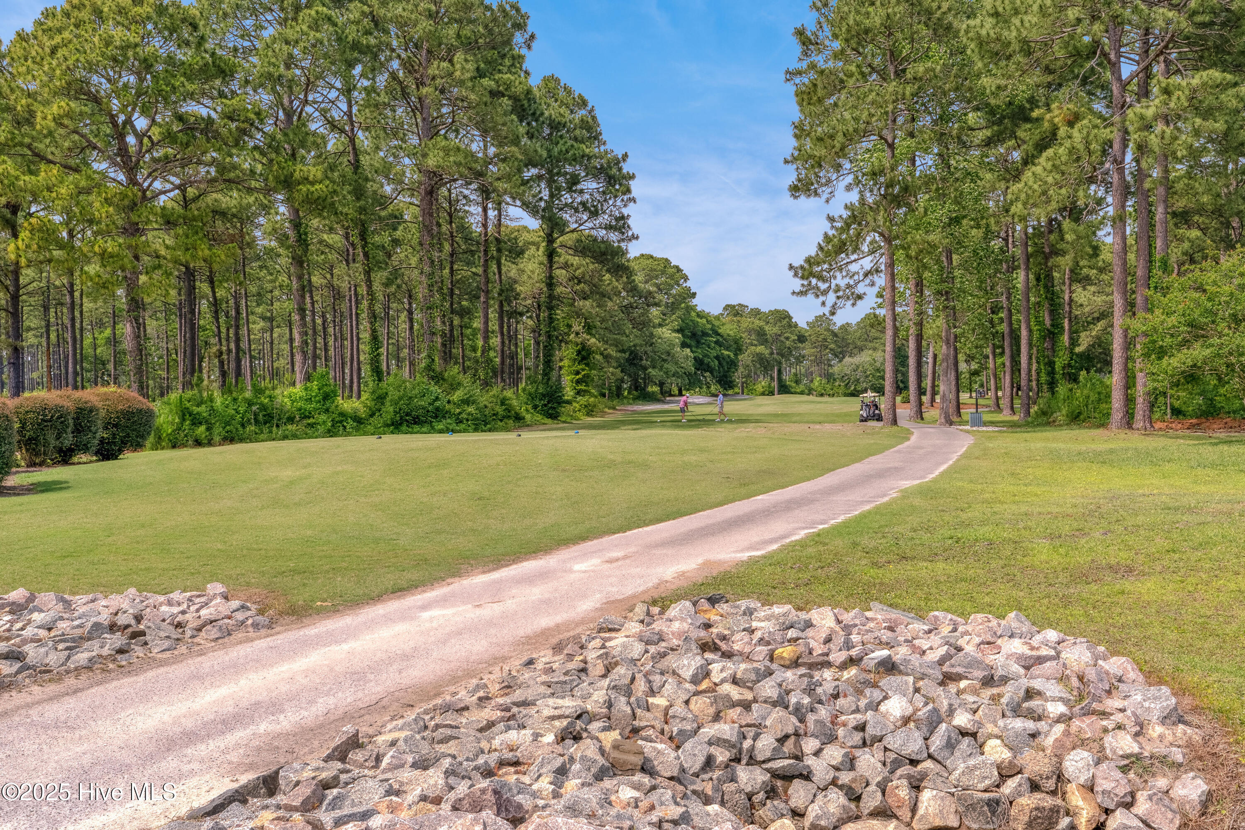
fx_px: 1210
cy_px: 415
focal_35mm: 35
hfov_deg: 54.4
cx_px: 622
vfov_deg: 37.9
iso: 100
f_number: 14
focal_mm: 35
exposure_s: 1/50
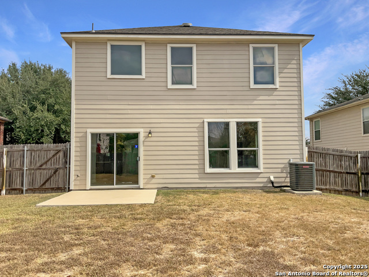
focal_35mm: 29
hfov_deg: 61.7
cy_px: 138
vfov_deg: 48.2
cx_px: 184
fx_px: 309
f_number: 1.8
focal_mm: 3
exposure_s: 1/2427
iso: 16
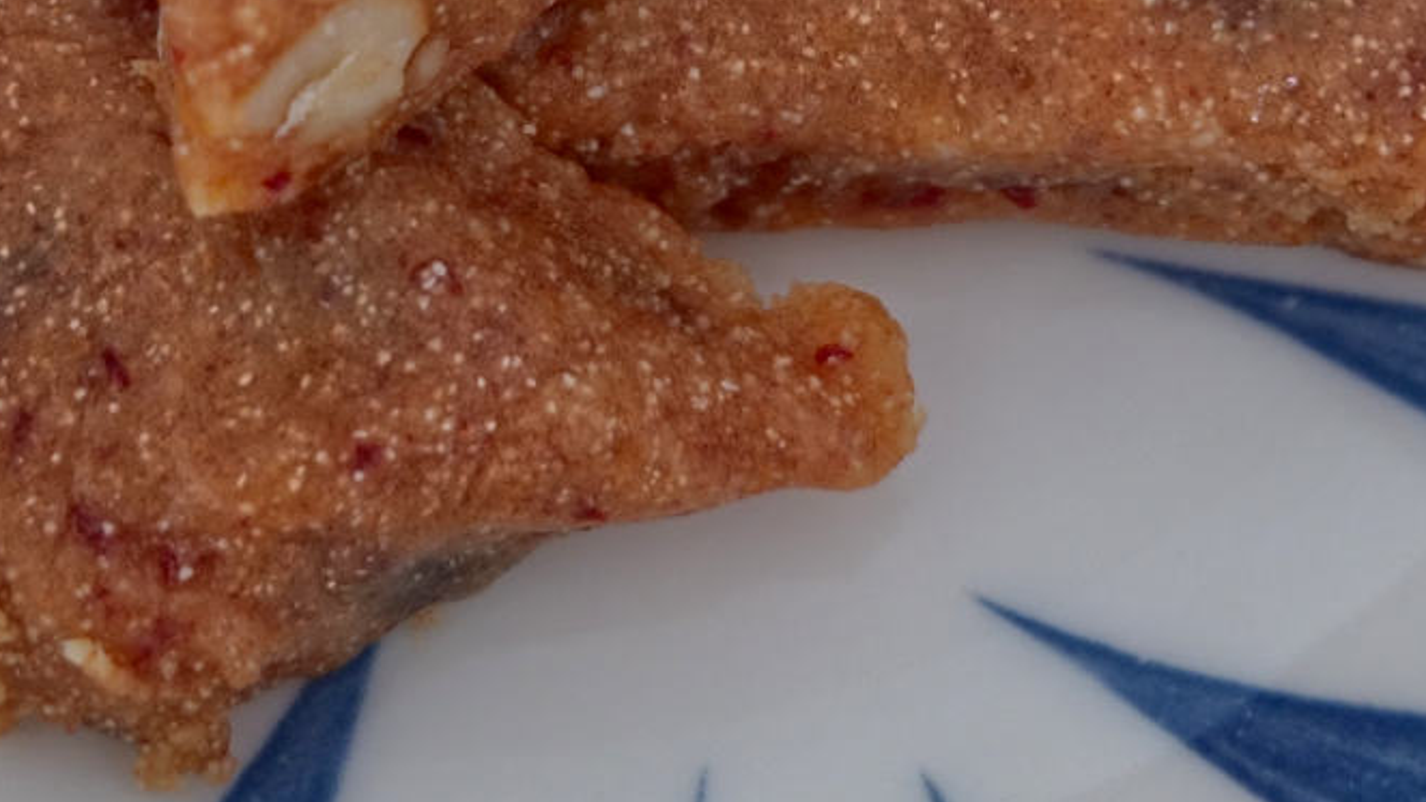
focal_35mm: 176
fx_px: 6655
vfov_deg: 6.8
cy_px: -550
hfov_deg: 12.2
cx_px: 484
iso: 1600
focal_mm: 58
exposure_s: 1/60
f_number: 5.5
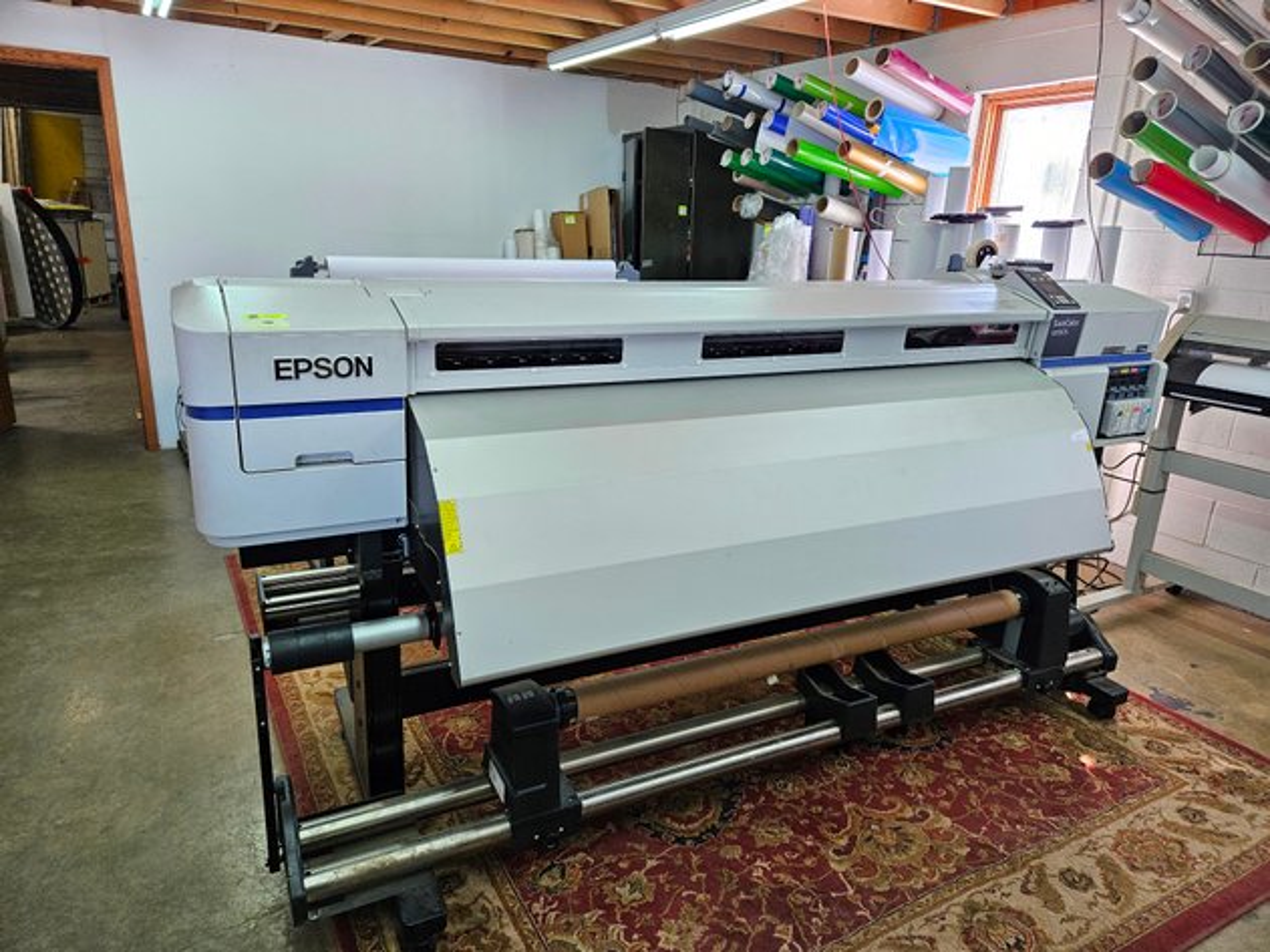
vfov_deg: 58.9
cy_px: 476
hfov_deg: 73.9
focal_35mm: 23
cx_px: 635
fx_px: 844
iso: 100
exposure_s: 1/120
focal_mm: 5.4
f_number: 1.8
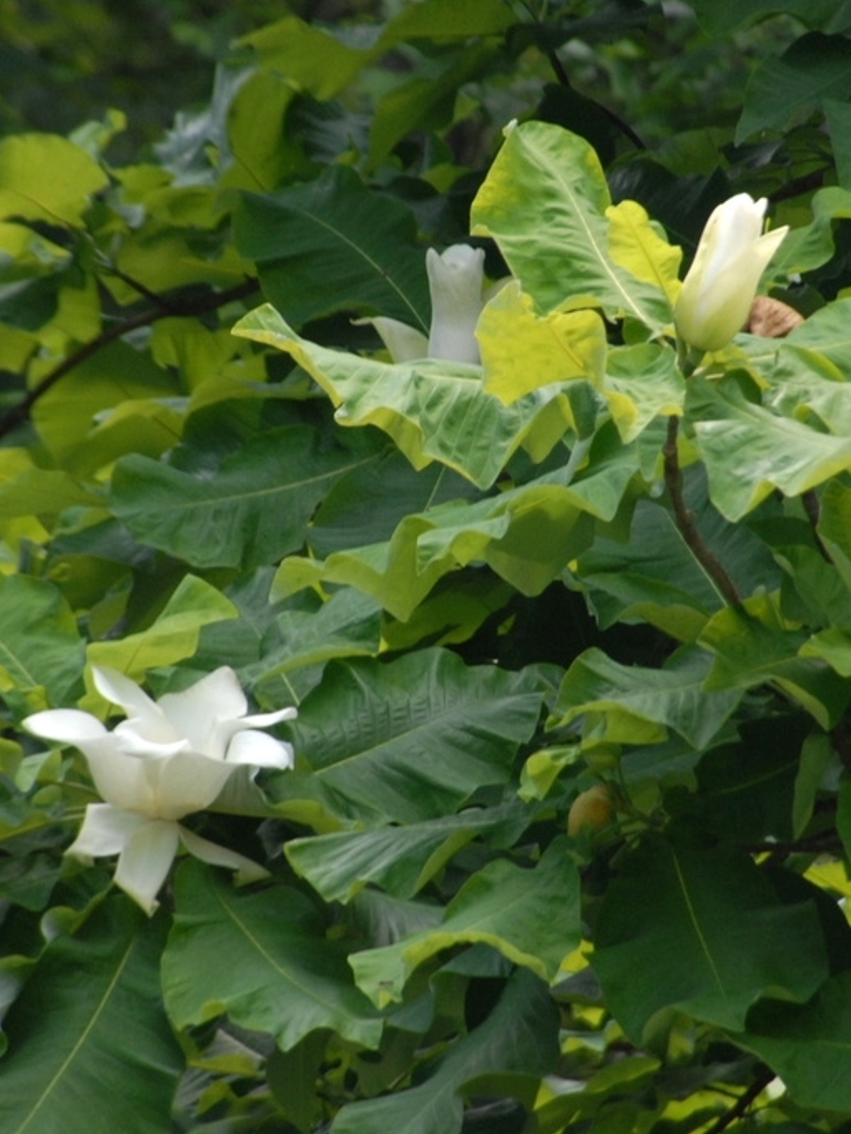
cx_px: 495
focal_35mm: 650
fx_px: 21293
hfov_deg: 2.3
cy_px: 568
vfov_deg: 3.0
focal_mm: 300
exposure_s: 1/160
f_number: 7.1
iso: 400
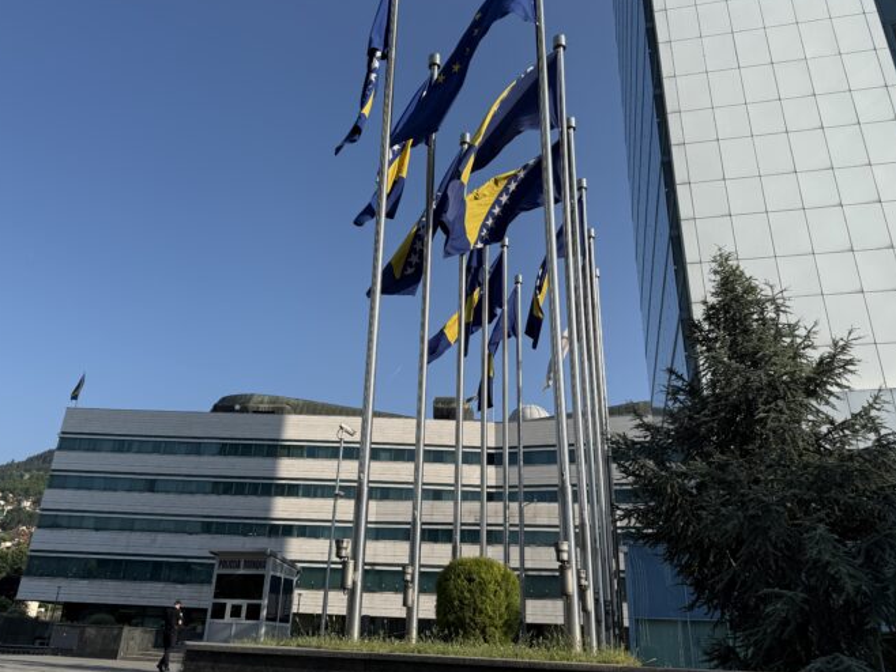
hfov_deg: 63.3
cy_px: 287
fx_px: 725
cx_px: 415
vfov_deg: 49.6
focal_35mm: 28
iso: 80
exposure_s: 1/4975
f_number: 1.78
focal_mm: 6.76
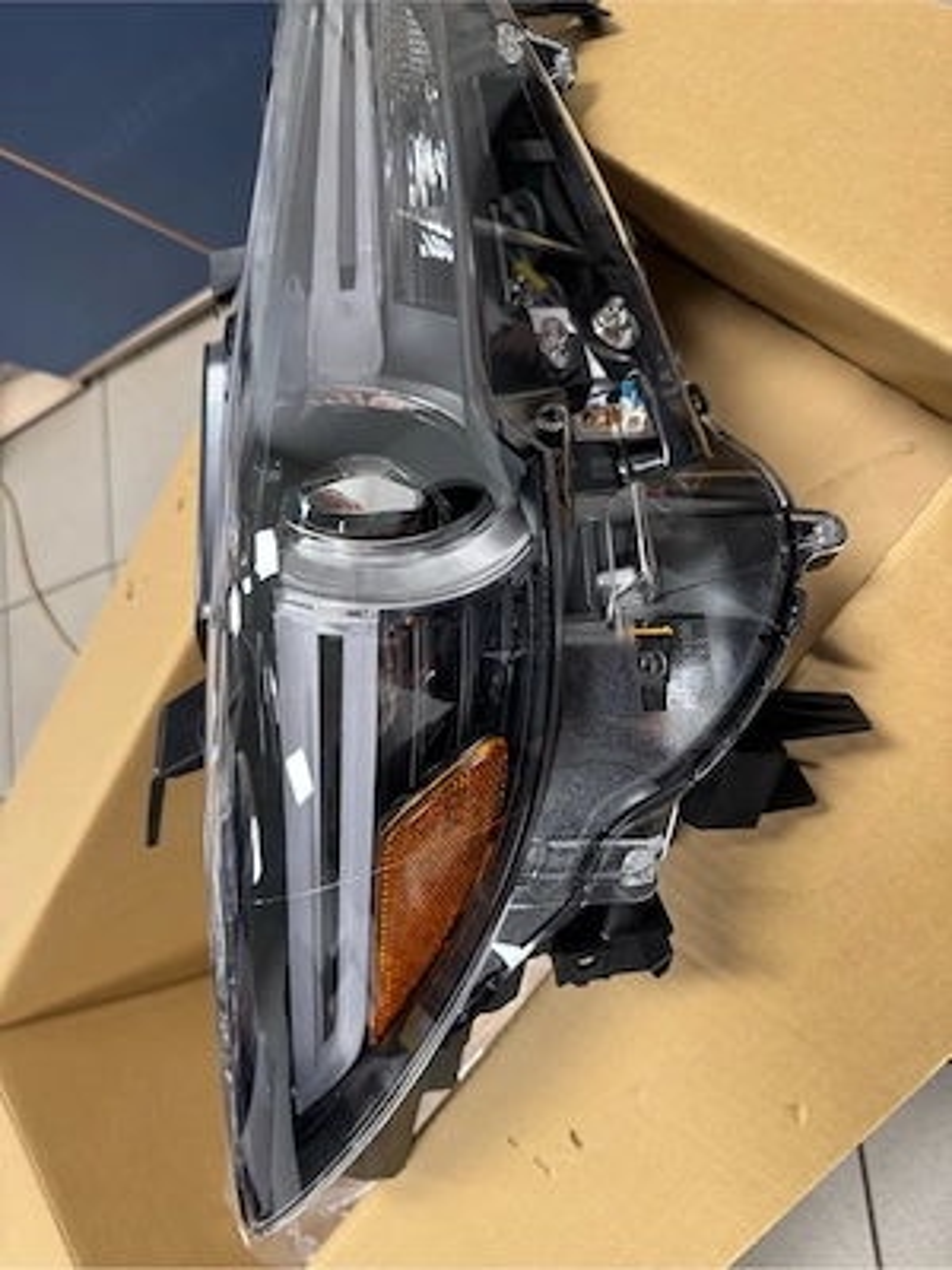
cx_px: 476
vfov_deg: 71.6
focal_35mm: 24
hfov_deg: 56.8
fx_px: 880
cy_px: 635
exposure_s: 1/50
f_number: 1.78
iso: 250
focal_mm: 6.76
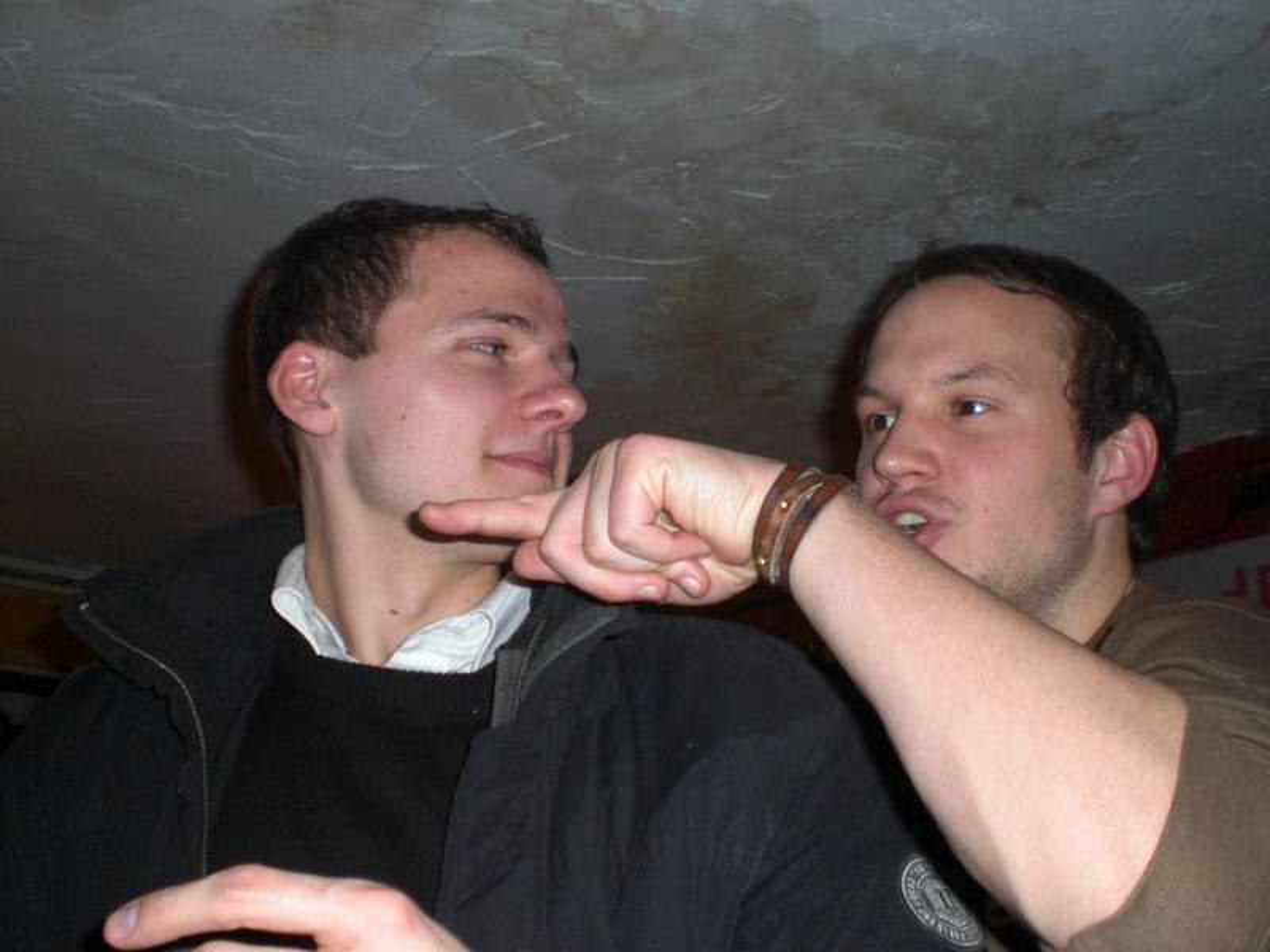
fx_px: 1394
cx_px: 635
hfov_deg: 49.0
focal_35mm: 38
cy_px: 476
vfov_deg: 37.7
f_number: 3.1
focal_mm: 6.3
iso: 200
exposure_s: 1/60
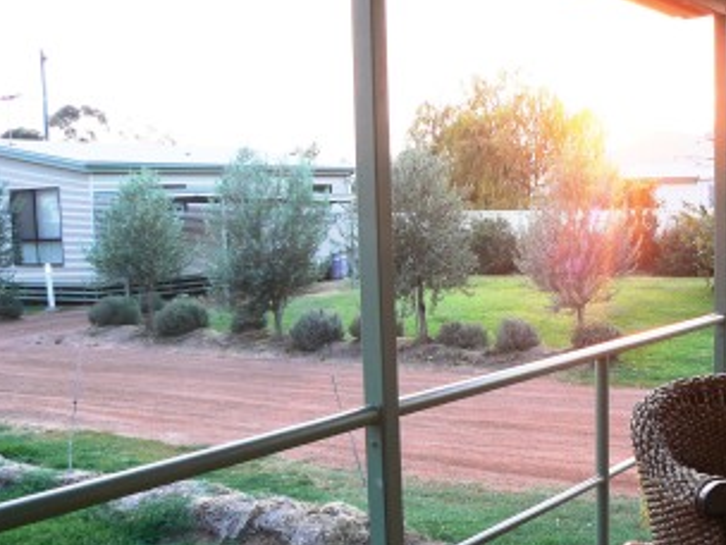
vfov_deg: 27.3
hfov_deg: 35.6
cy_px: 382
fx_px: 1112
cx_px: 521
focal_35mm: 53
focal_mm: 6
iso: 80
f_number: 3.6
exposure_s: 1/60
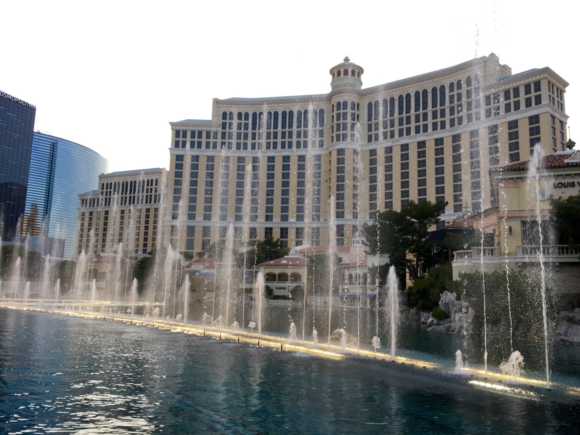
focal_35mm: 29
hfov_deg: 61.7
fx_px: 486
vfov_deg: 48.2
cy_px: 218
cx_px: 290
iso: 32
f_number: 2.2
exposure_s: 1/120
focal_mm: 4.15
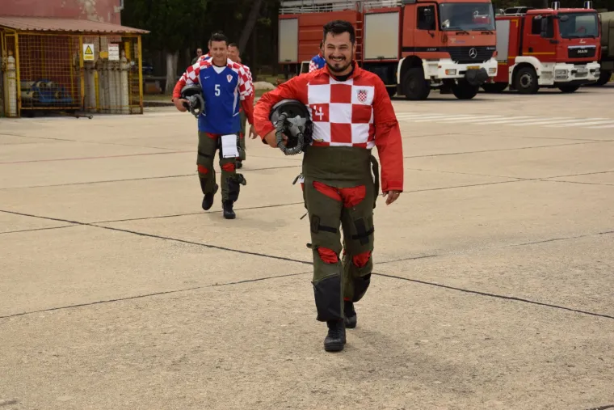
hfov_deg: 26.0
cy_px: 205
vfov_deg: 17.5
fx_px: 1330
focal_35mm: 78
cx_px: 307
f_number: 9
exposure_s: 1/320
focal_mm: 52
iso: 100
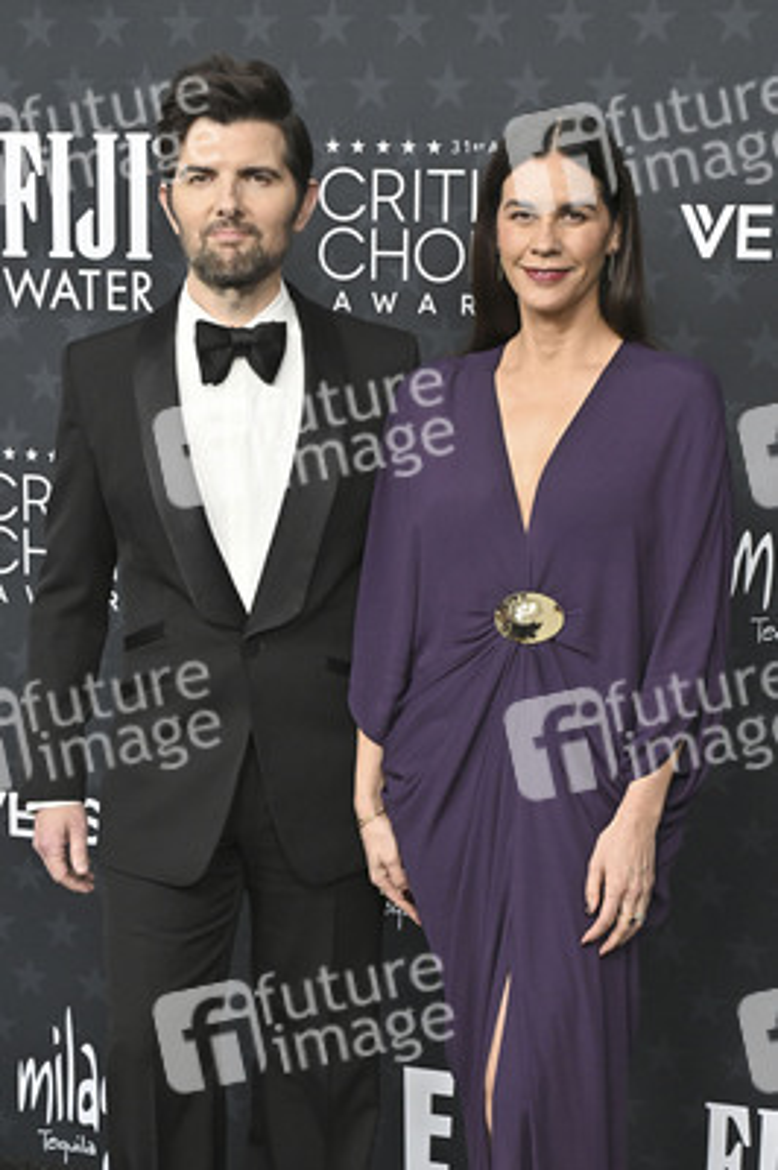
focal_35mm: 42
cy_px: 585
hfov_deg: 31.8
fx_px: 1364
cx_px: 389
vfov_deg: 46.4
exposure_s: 1/320
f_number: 5.6
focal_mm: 42
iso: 1250
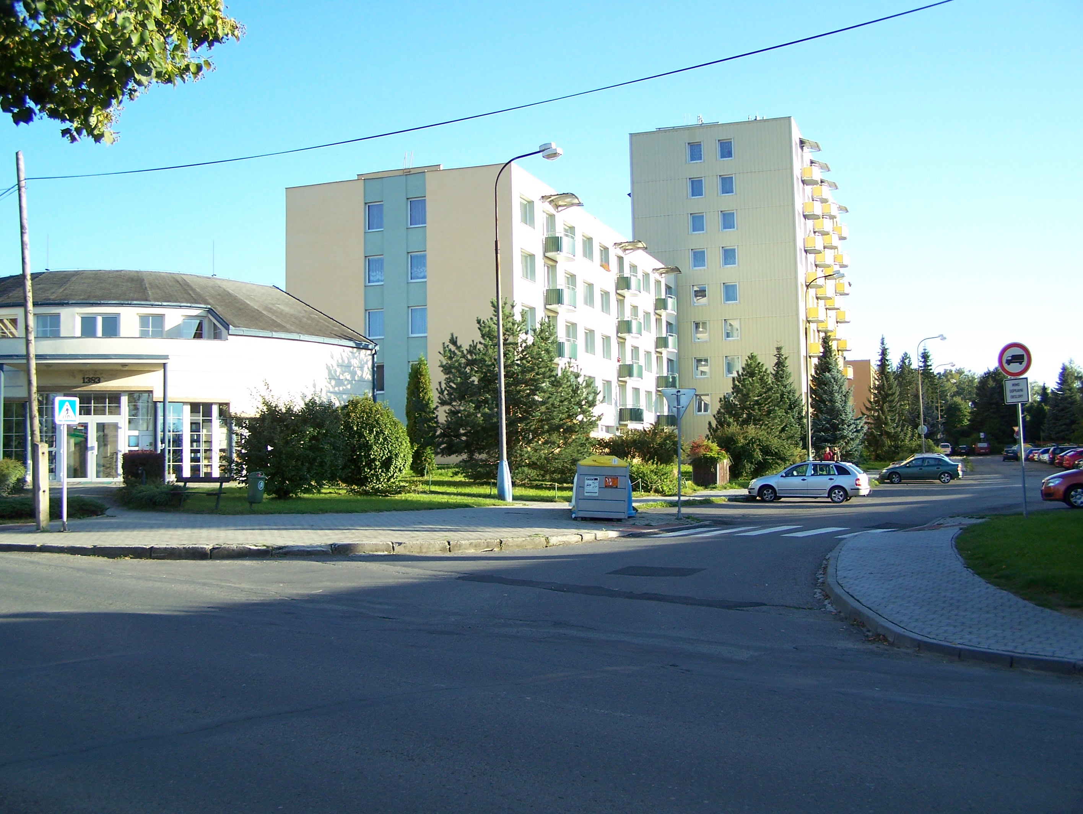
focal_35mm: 38
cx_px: 542
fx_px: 1190
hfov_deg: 48.9
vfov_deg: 37.8
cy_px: 407
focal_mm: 6.3
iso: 80
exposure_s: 1/320
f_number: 2.8
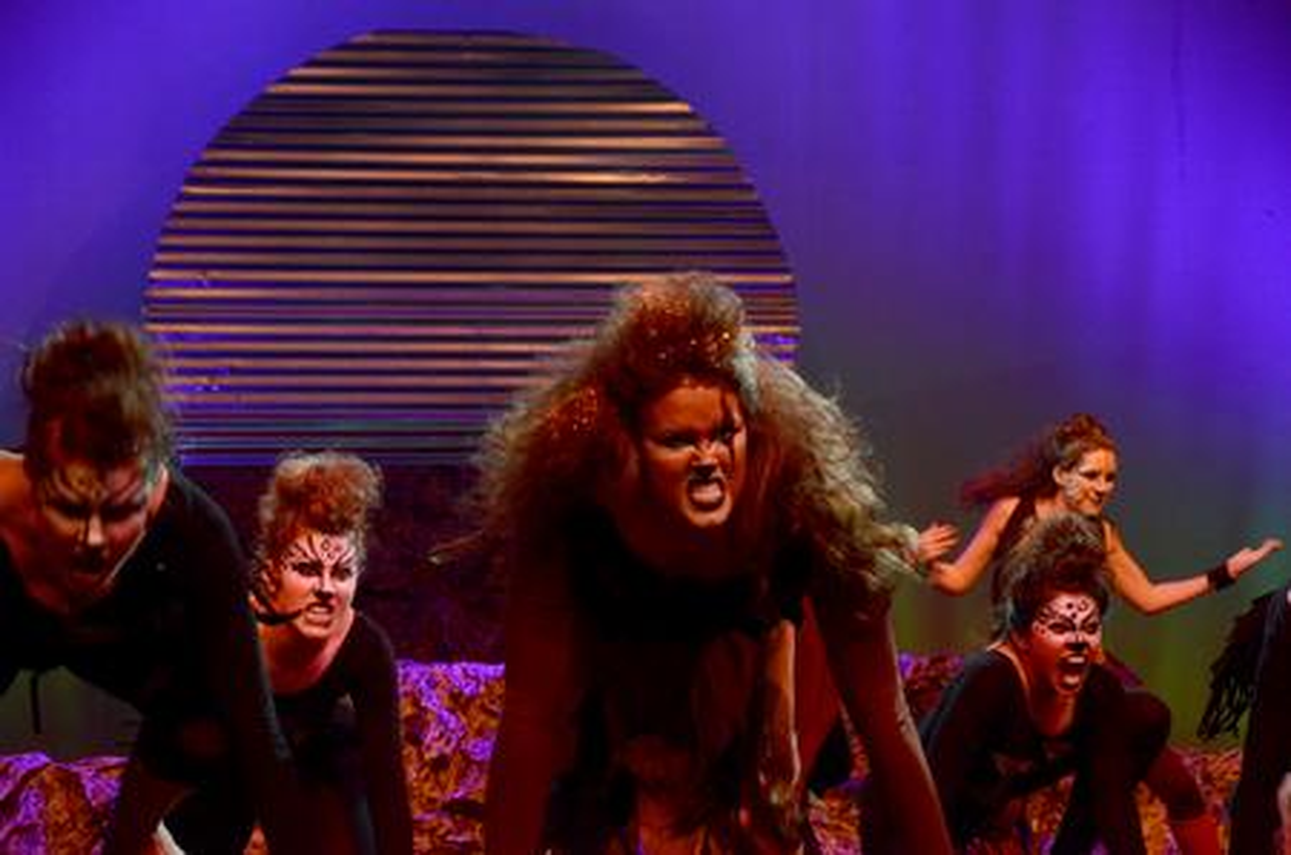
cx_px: 646
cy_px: 428
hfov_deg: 19.5
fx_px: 3757
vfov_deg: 13.0
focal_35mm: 105
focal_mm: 70
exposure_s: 1/160
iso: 2000
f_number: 5.3
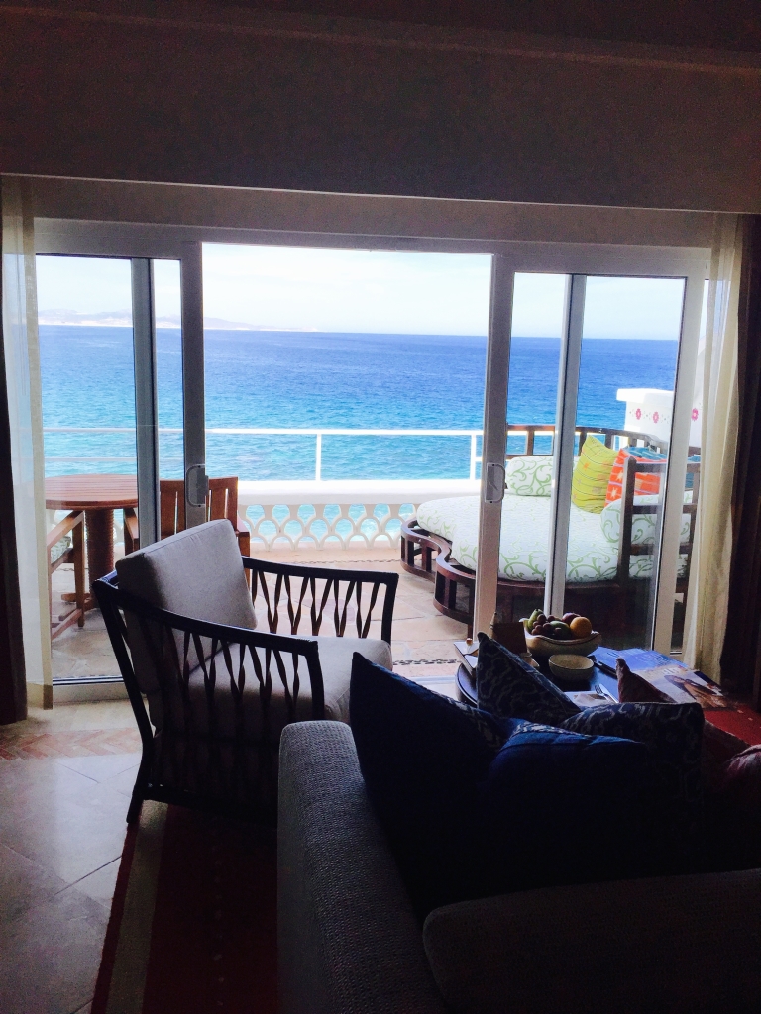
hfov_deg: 48.2
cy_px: 507
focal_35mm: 29
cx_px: 380
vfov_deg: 61.7
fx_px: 850
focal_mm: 4.15
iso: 32
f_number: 2.2
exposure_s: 1/1068
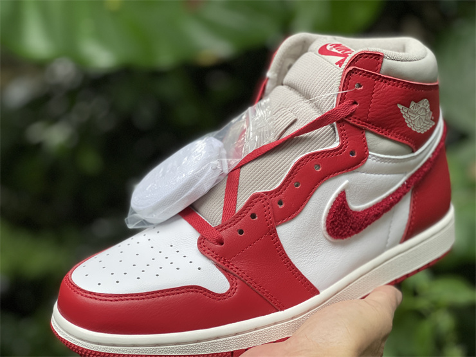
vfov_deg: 22.9
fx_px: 880
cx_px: 238
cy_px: 178
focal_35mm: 64
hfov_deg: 30.3
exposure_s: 1/121
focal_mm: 7.5
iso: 160
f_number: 2.2
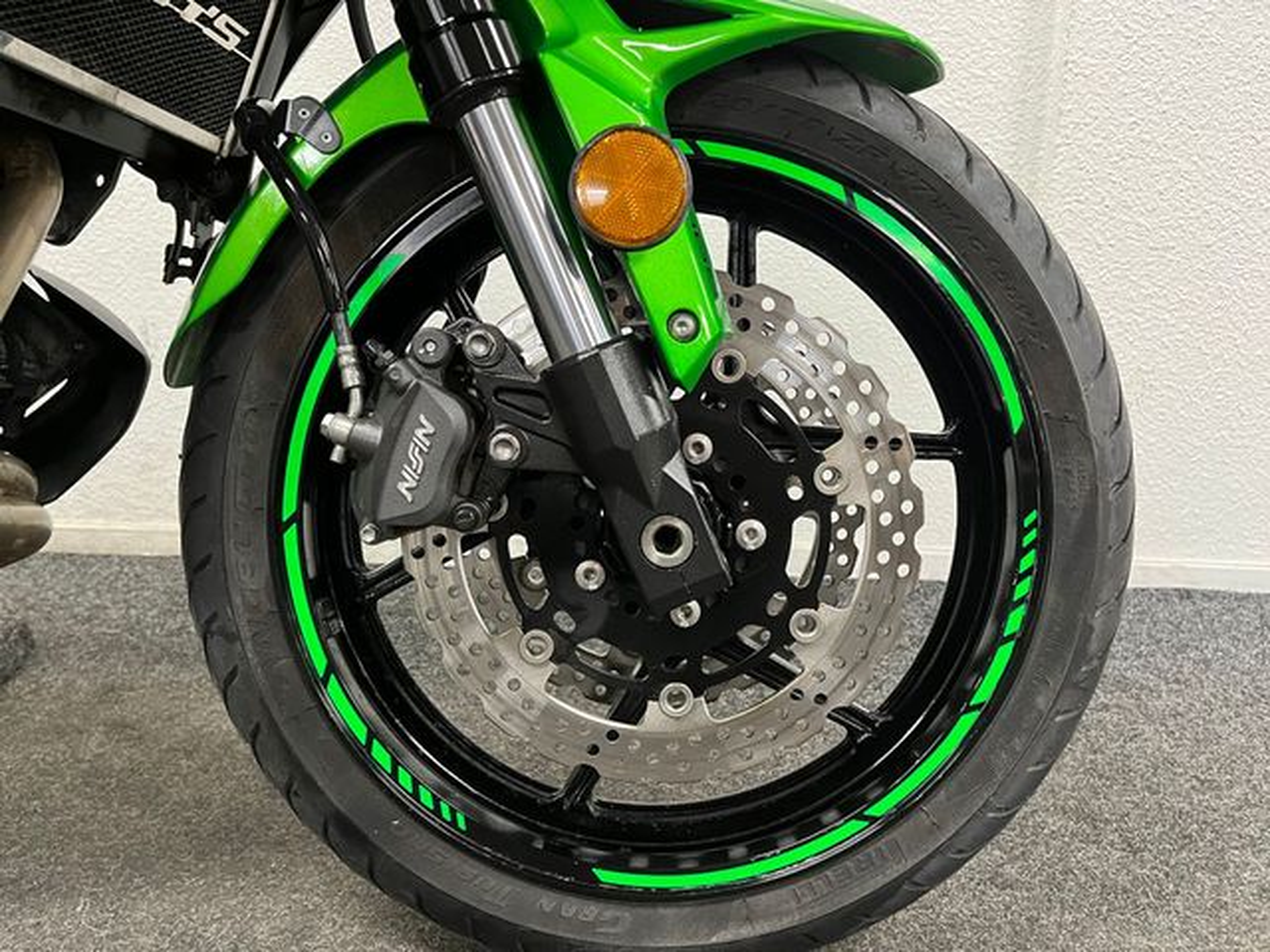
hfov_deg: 67.3
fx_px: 954
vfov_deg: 53.1
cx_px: 635
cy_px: 476
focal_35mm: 26
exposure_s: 1/50
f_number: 1.6
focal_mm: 5.1
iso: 400
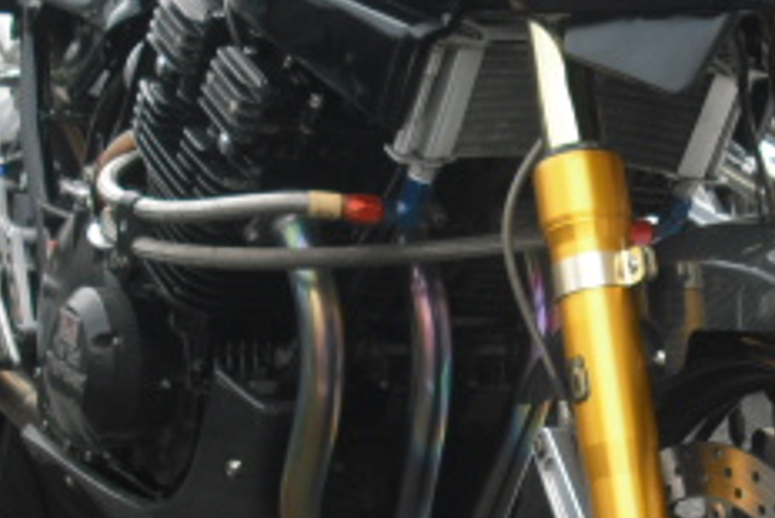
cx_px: 545
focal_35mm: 109
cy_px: 348
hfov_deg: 18.7
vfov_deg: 12.6
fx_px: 2348
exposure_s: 1/400
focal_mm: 6.2
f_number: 2.8
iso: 100
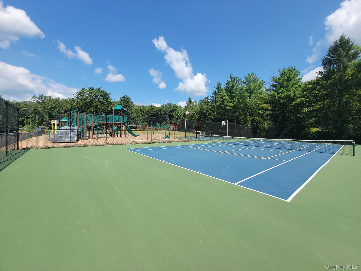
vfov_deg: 89.9
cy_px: 136
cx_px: 180
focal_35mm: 13
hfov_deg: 106.2
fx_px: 136
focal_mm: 2.2
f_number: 2.2
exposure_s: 1/1468
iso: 50
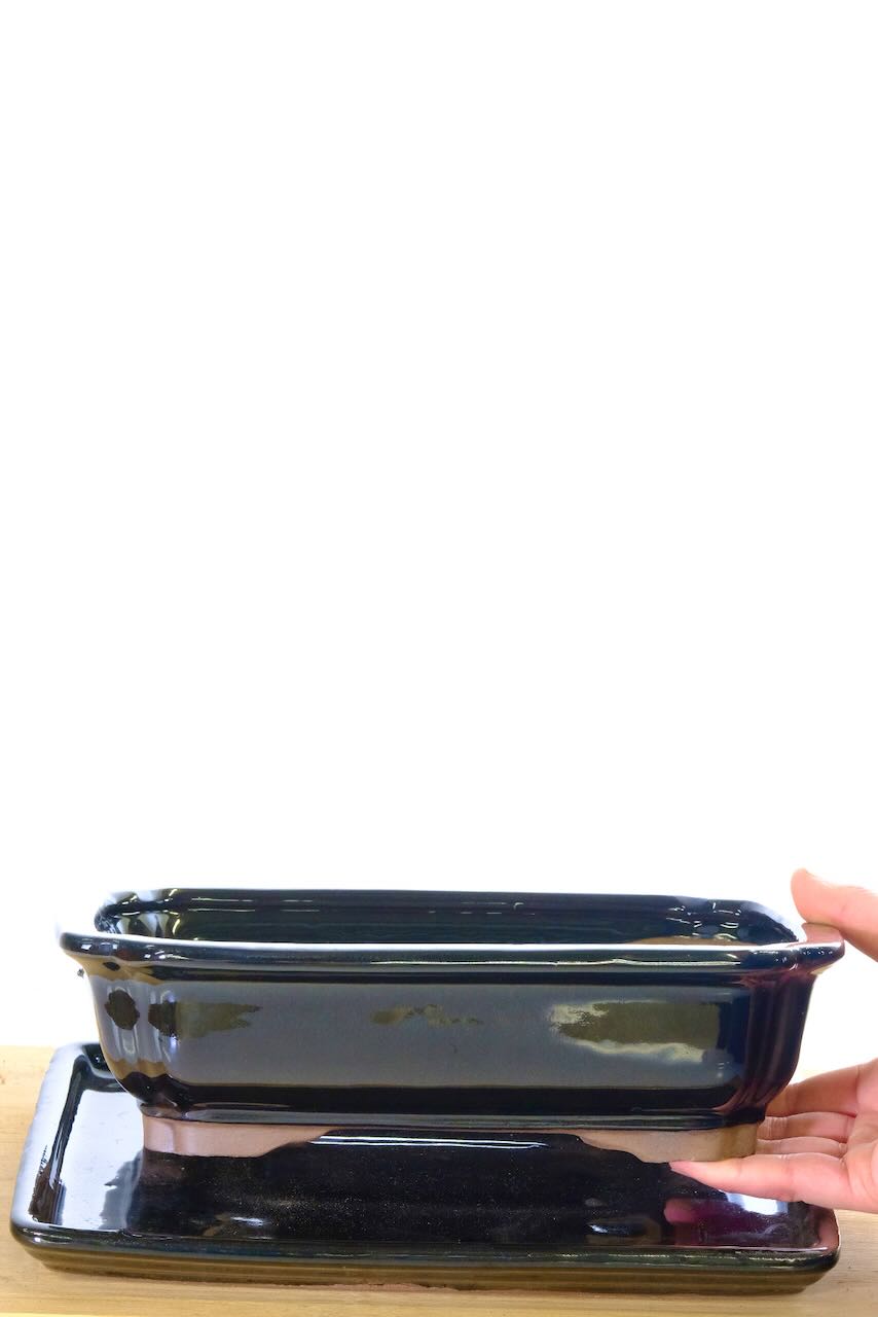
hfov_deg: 11.7
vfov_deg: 17.5
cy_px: 658
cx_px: 439
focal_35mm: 117
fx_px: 4278
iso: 2500
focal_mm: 77.9
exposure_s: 1/8
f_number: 13
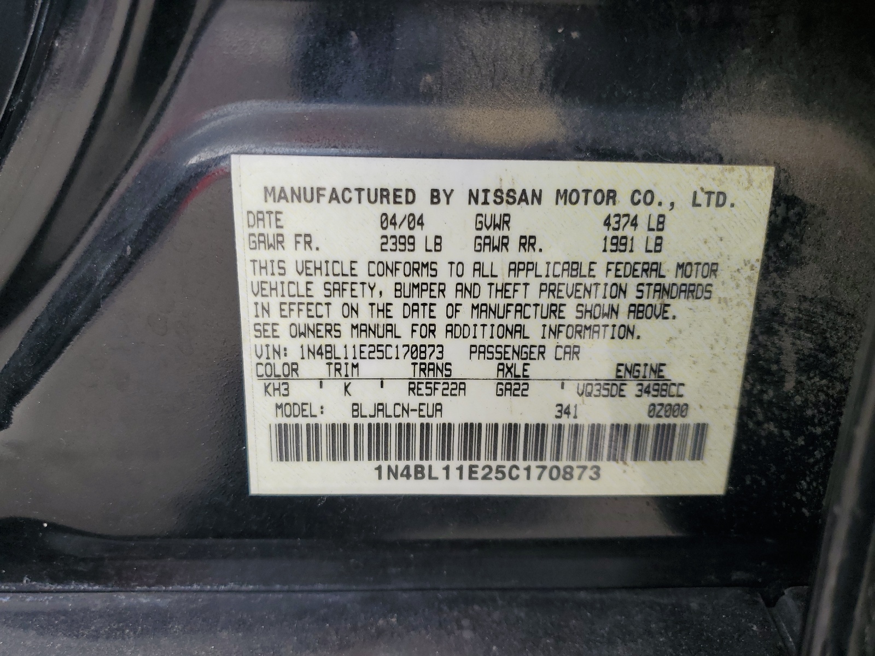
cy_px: 328
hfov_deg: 67.3
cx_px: 438
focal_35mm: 26
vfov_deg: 53.1
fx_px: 657
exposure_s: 1/526
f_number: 1.5
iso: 50
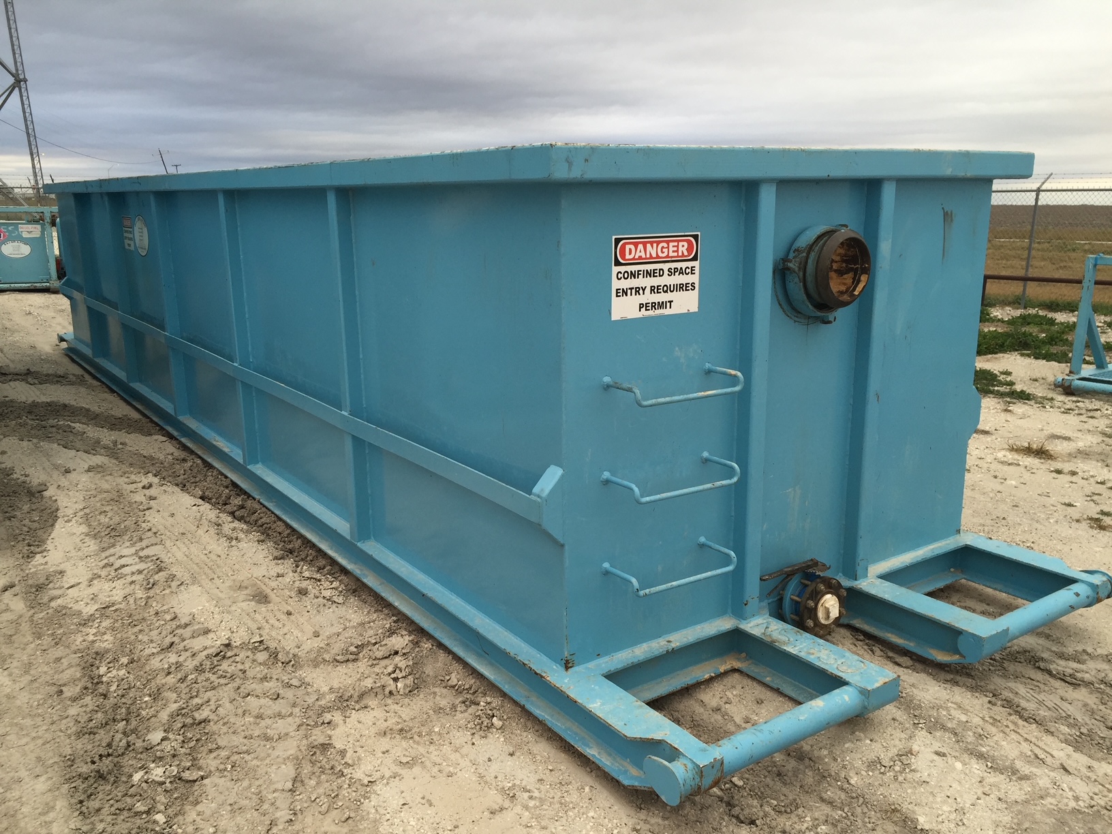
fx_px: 932
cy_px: 417
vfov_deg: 48.2
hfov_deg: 61.7
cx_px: 556
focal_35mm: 29
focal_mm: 4.15
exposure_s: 1/123
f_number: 2.2
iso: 32
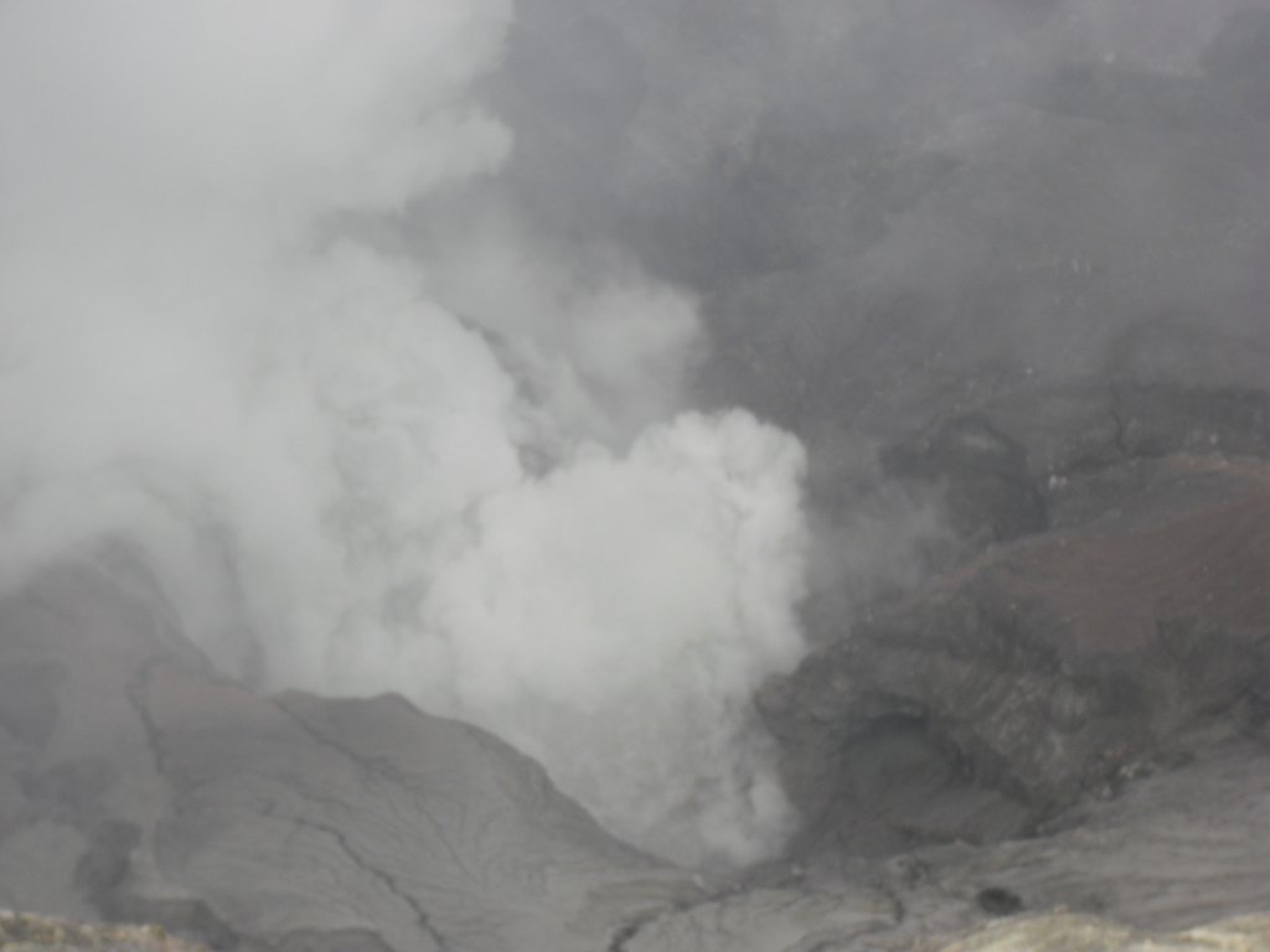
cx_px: 635
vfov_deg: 13.1
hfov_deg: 17.4
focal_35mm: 113
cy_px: 476
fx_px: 4146
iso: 100
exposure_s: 1/160
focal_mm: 18.6
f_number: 5.2
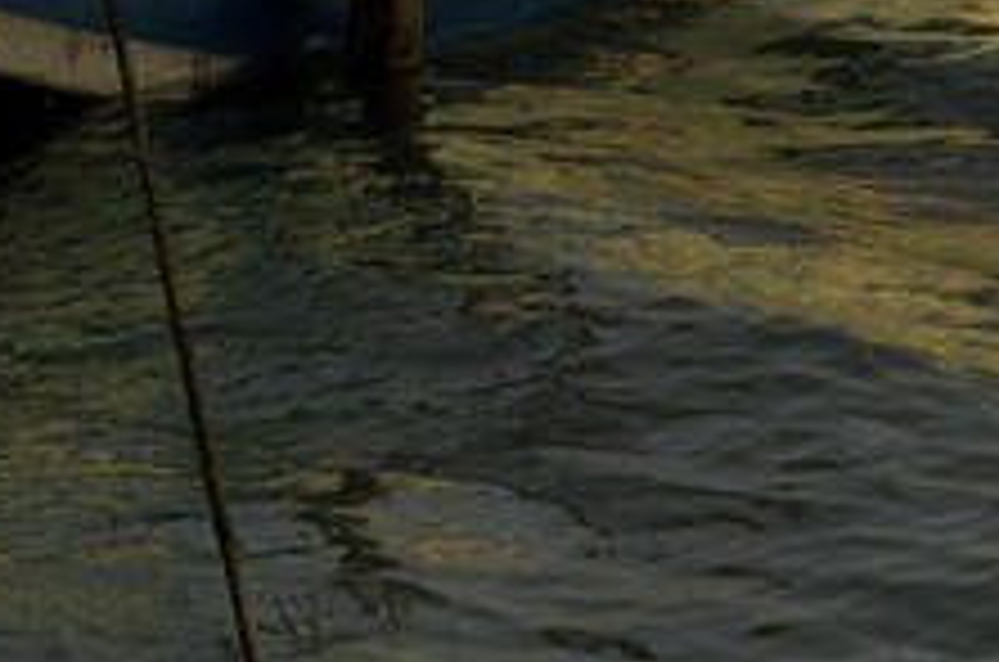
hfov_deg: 6.8
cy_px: -1554
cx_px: 1305
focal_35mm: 303
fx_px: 8390
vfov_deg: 4.3
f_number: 7.6
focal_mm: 28
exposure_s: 1/160
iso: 100
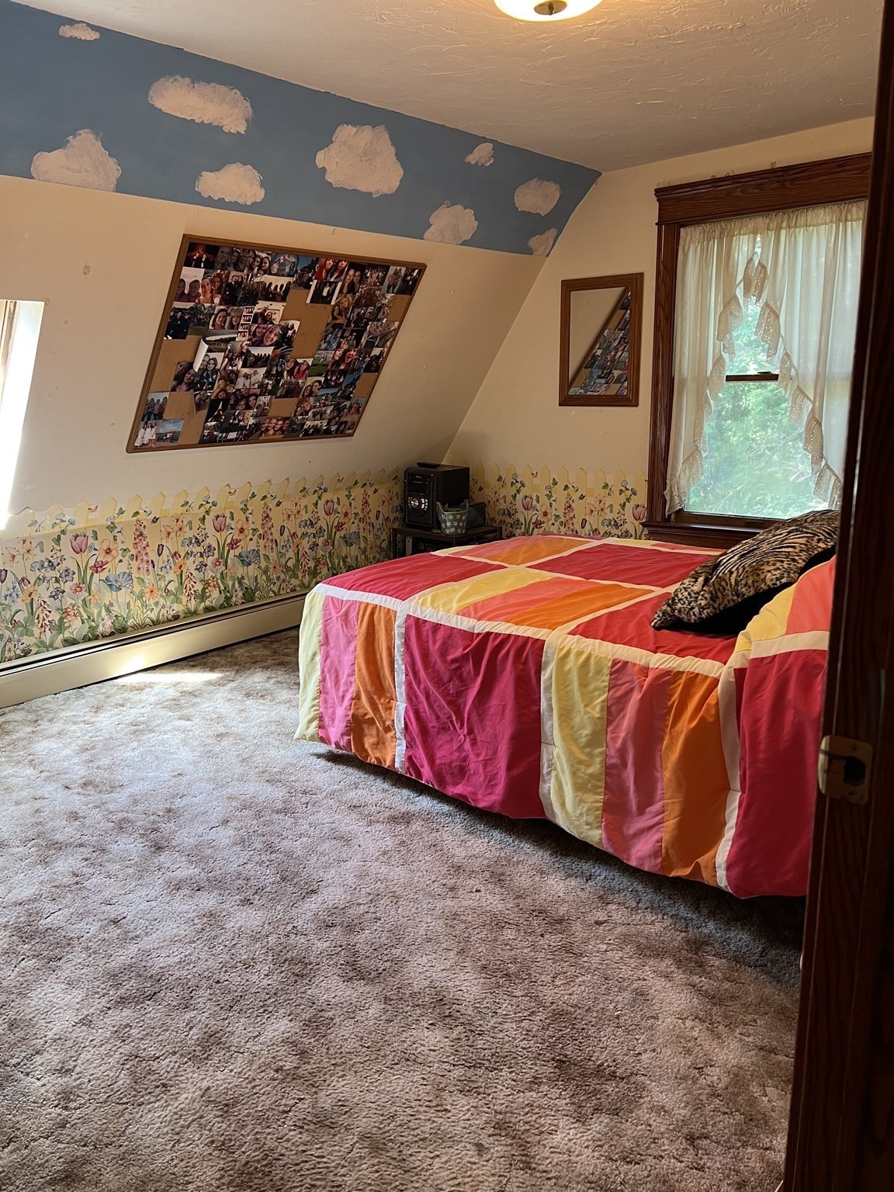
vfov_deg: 67.3
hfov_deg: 53.1
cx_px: 447
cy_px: 596
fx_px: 895
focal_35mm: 26
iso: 160
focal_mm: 5.7
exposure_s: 1/60
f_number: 1.5
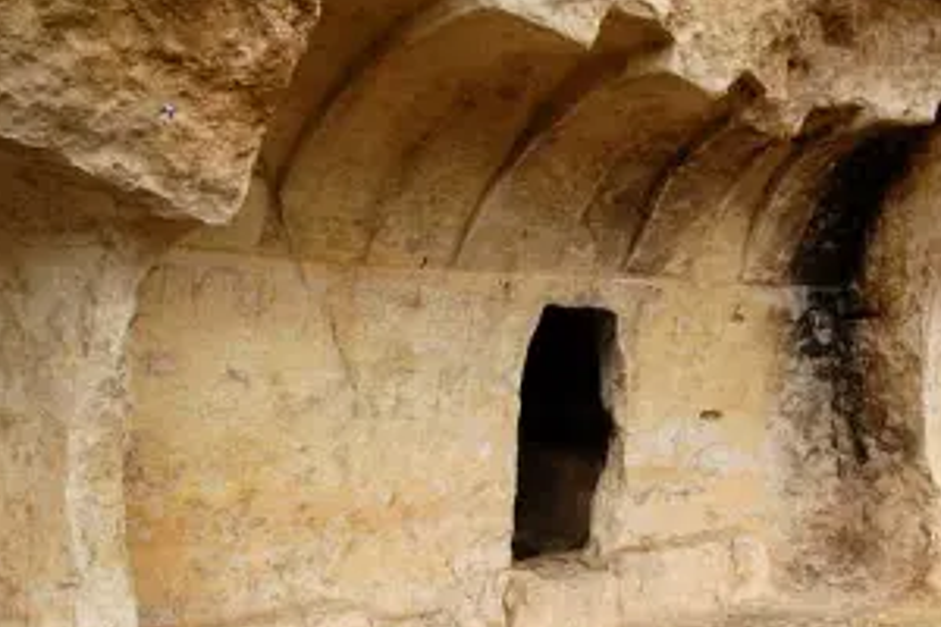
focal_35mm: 36
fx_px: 941
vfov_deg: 36.8
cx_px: 602
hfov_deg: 52.4
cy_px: 357
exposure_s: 1/125
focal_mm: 18
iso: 200
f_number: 6.3
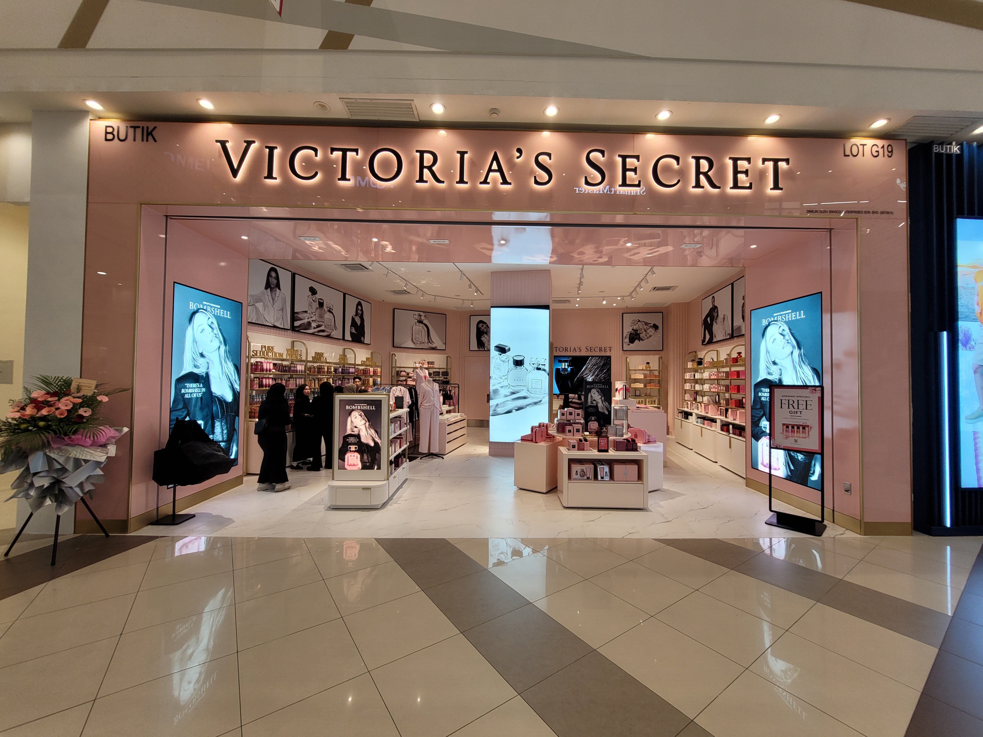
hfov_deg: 106.2
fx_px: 369
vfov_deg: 89.9
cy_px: 368
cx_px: 492
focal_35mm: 13
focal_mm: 1.74
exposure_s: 1/50
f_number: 2.2
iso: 50
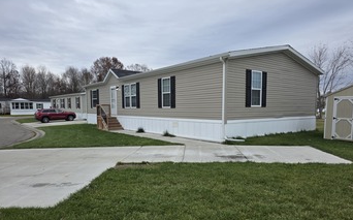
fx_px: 240
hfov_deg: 72.6
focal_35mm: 25
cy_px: 127
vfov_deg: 49.0
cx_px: 176
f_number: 1.7
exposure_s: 1/2240
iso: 80
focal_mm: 6.3
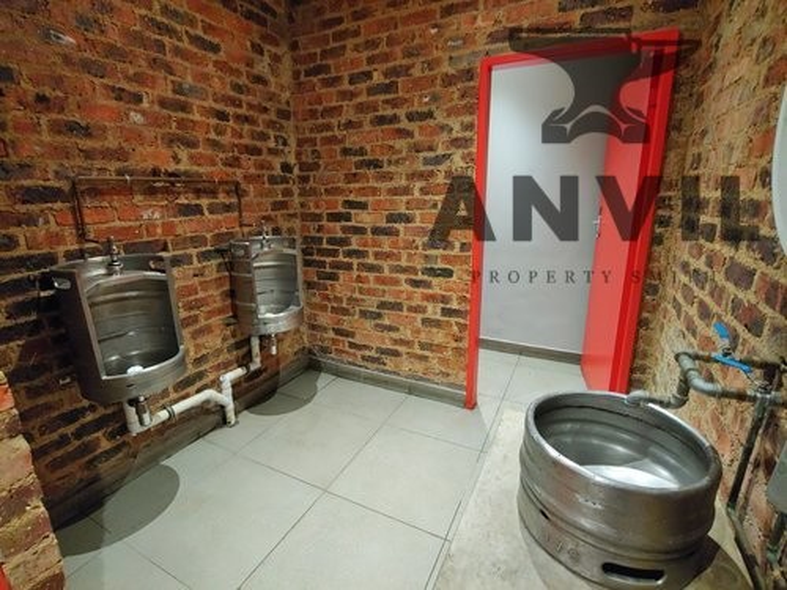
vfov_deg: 78.1
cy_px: 295
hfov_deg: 94.5
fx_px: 364
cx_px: 394
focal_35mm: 16
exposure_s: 1/17
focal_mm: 2.18
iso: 550
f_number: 1.9
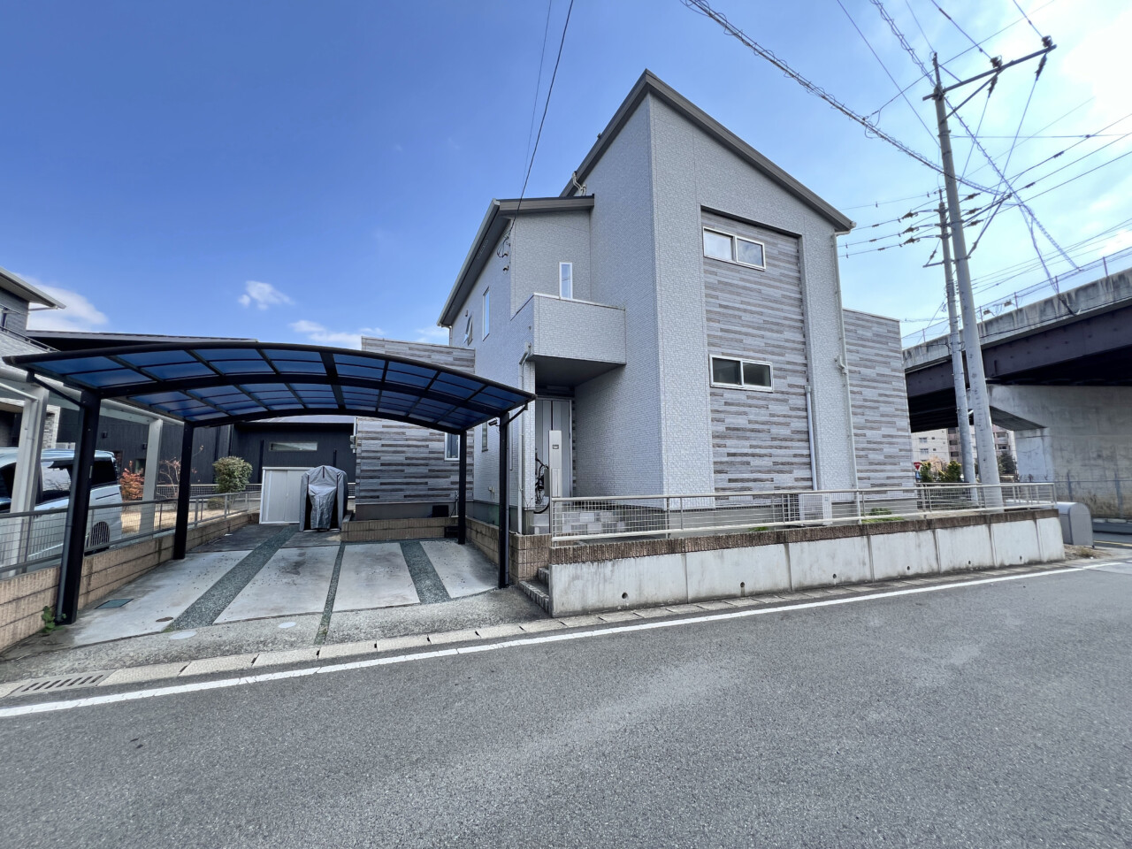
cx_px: 566
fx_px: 425
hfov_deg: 106.2
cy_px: 424
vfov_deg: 89.9
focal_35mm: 13
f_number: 1.8
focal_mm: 1.57
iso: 32
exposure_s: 1/368
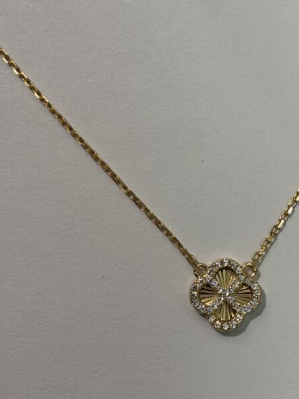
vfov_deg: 22.2
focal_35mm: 88
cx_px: 222
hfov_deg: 16.7
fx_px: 1013
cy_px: 214
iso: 25
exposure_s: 1/50
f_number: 1.6
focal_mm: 5.96
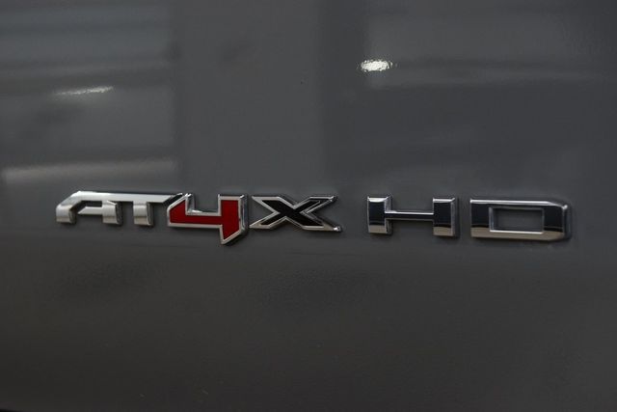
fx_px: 1594
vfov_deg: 14.7
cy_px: 206
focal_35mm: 93
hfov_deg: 21.9
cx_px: 308
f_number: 5
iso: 1600
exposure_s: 1/125
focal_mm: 62
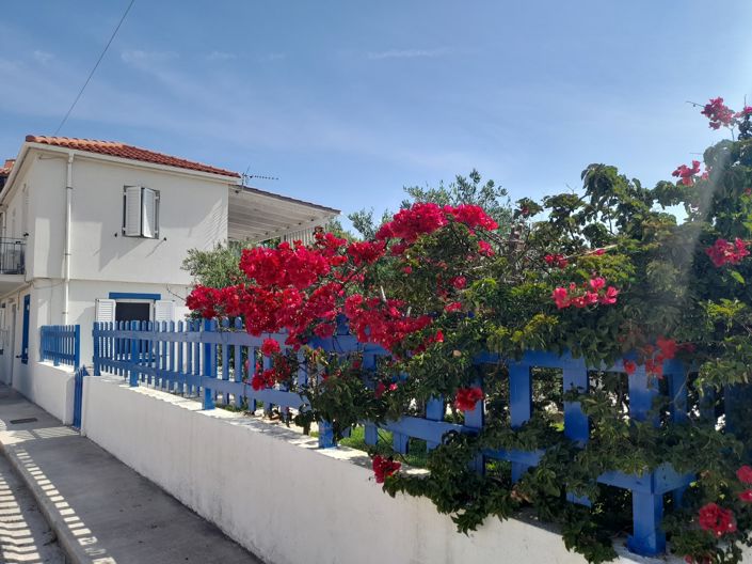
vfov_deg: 54.8
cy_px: 282
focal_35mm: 25
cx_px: 376
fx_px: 543
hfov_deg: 69.4
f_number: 2
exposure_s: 1/723
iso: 20
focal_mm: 4.6
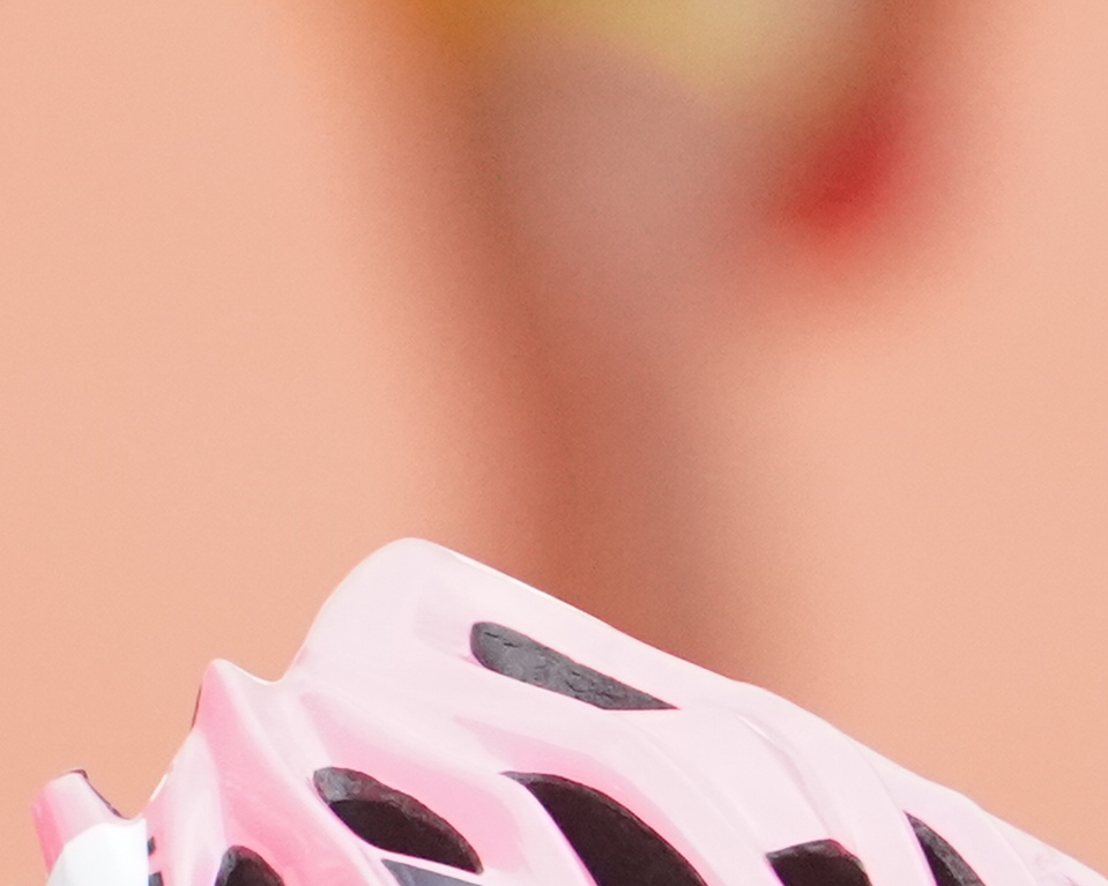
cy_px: 769
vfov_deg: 0.7
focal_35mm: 2348
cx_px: 222
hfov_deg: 0.8
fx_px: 76989
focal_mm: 400
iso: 5000
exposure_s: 1/1250
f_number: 5.6
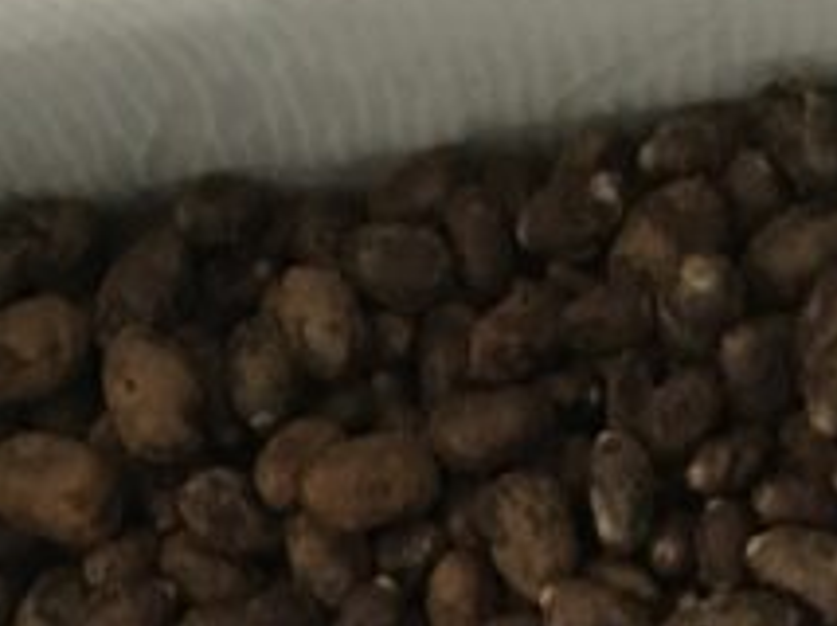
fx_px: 3357
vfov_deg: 10.0
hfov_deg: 14.2
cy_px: 1193
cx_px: 246
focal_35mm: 139
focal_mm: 4.15
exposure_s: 1/8
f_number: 2.2
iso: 100
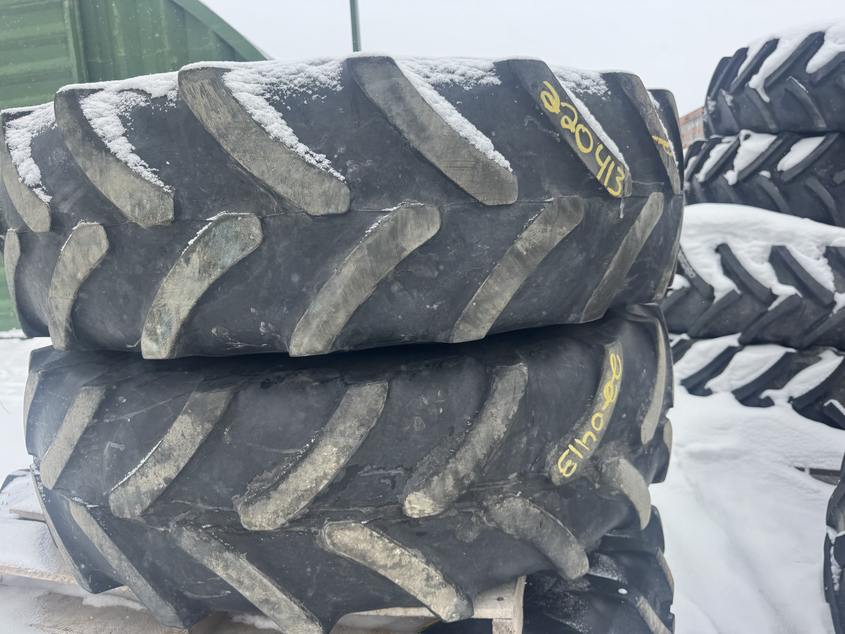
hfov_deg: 71.6
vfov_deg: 56.8
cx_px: 422
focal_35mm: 24
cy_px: 317
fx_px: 586
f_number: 1.78
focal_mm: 6.76
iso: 80
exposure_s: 1/700
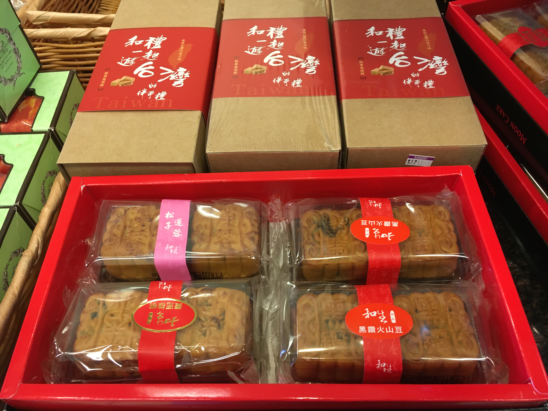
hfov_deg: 61.7
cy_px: 206
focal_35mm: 29
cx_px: 274
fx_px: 459
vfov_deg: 48.2
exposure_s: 1/30
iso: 100
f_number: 2.2
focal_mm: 4.15
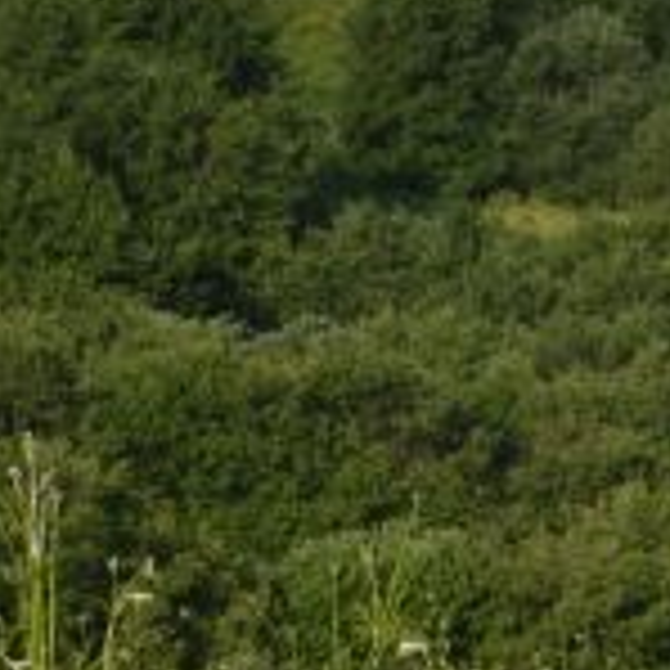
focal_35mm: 385
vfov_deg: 4.5
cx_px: 2882
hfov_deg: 4.2
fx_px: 8431
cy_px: -816
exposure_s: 1/125
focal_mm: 52
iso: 160
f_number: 14
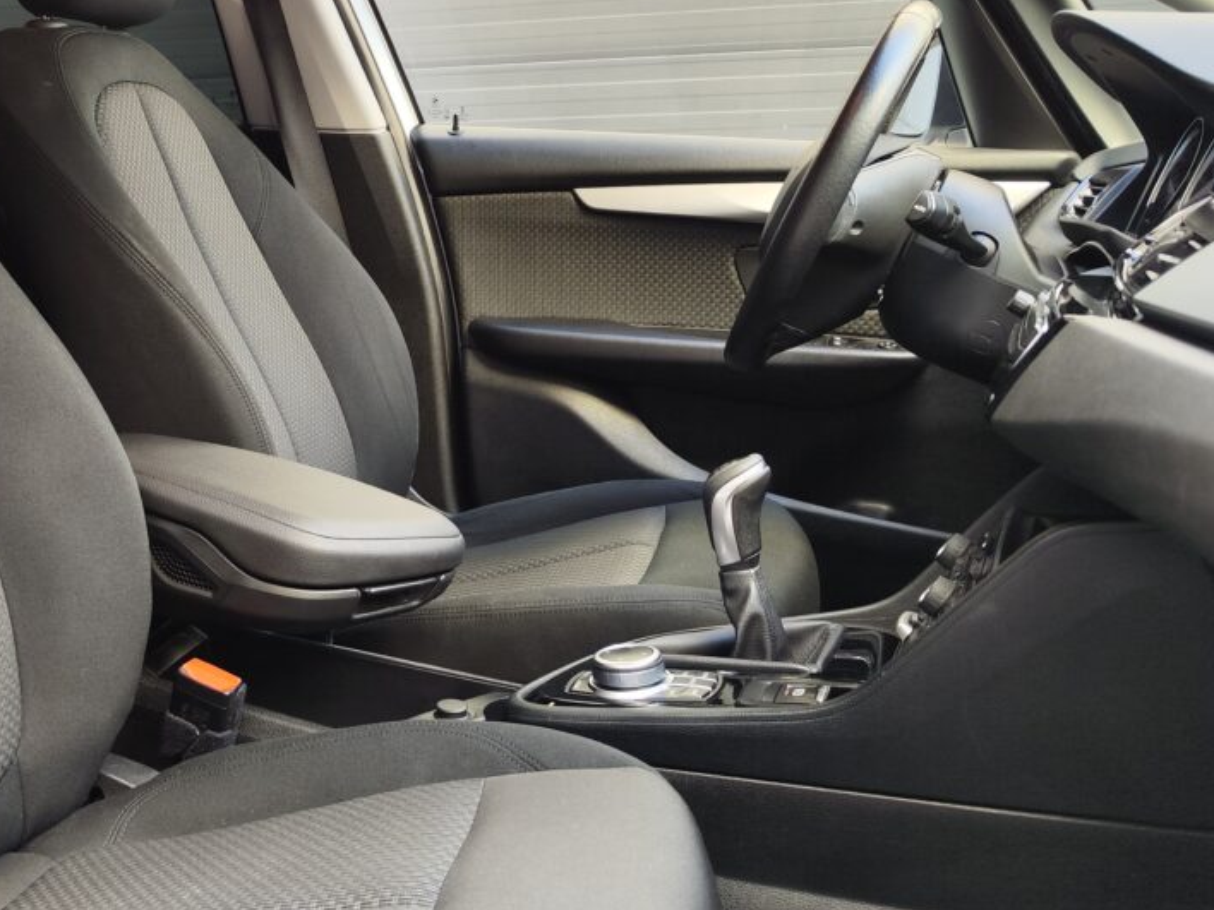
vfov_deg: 36.7
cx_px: 295
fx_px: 1368
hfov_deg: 46.1
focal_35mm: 39
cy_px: 370
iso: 339
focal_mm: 7.01
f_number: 1.69
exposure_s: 1/100
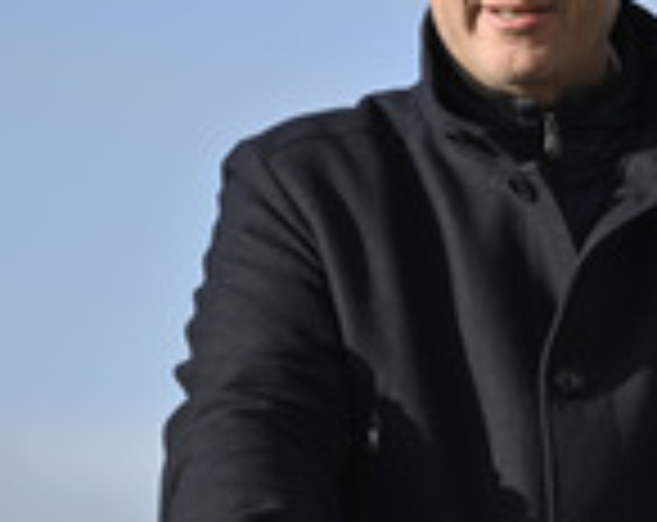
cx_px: 668
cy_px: 364
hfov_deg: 6.3
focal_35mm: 305
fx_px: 5915
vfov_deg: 5.1
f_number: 2.8
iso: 64
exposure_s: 1/1600
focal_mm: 105
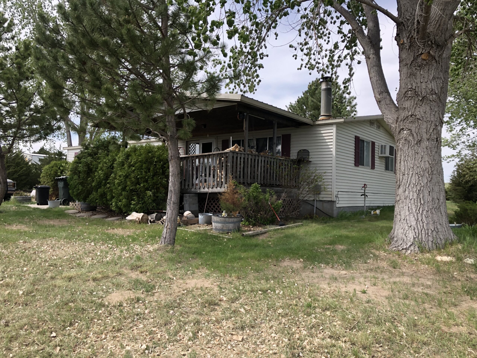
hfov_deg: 63.4
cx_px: 238
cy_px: 179
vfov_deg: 49.7
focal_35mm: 28
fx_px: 386
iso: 20
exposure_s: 1/941
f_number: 1.8
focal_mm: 3.99
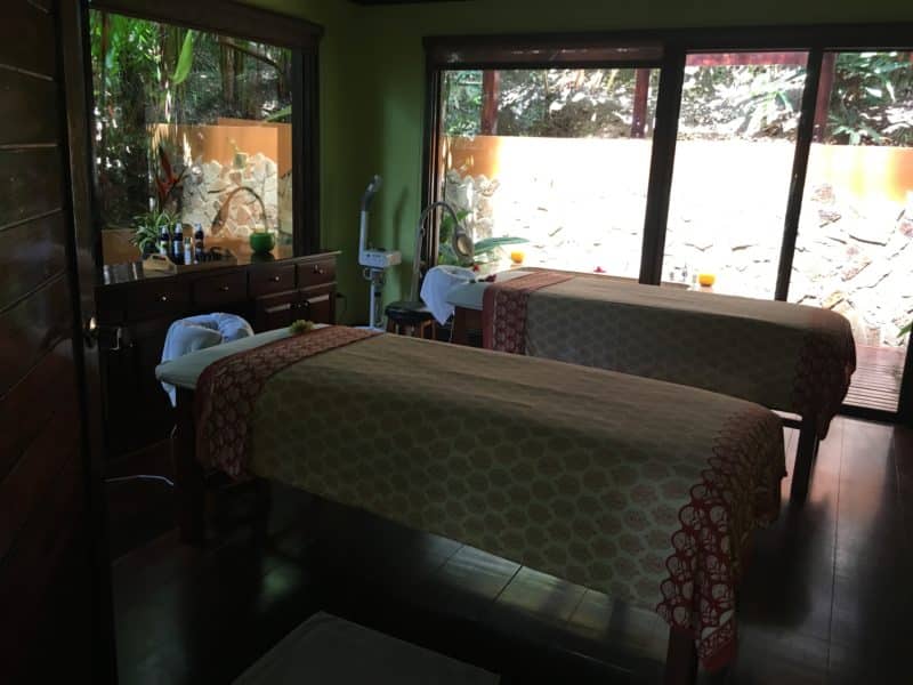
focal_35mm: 29
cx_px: 456
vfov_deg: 48.2
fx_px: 765
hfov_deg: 61.7
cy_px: 342
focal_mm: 4.15
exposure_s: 1/30
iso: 100
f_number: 2.2
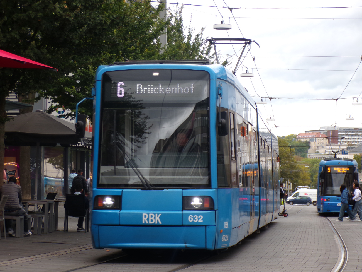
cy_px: 136
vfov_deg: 13.0
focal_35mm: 114
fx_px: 1192
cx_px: 181
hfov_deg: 17.3
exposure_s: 1/125
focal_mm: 20.4
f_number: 4.3
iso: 100
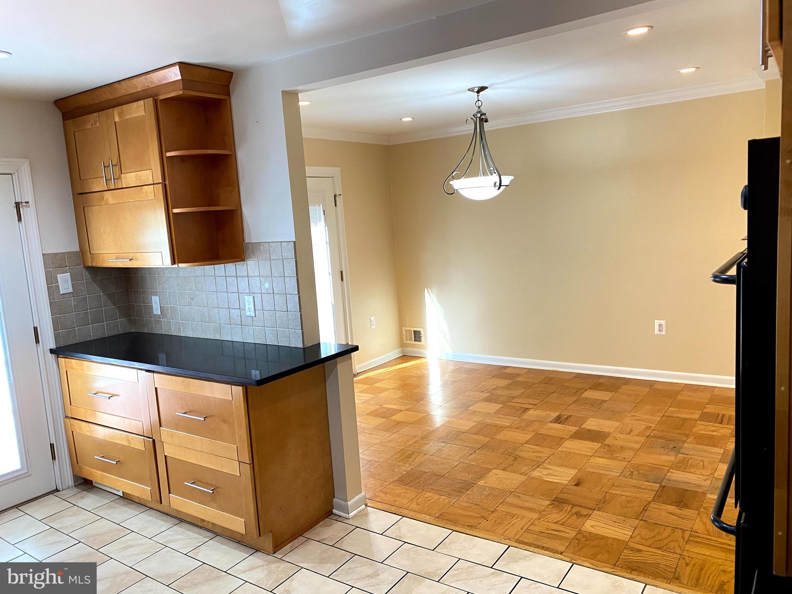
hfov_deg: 67.3
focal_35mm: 26
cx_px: 396
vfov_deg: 53.1
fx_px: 595
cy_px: 297
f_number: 1.8
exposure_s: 1/60
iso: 160
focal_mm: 4.25
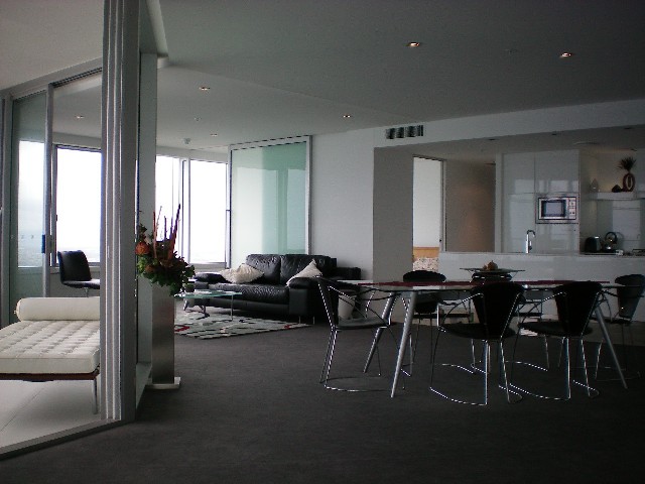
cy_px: 242
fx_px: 708
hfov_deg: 49.0
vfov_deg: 37.7
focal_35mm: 38
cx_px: 322
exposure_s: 1/160
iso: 64
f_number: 3.1
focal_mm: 6.3
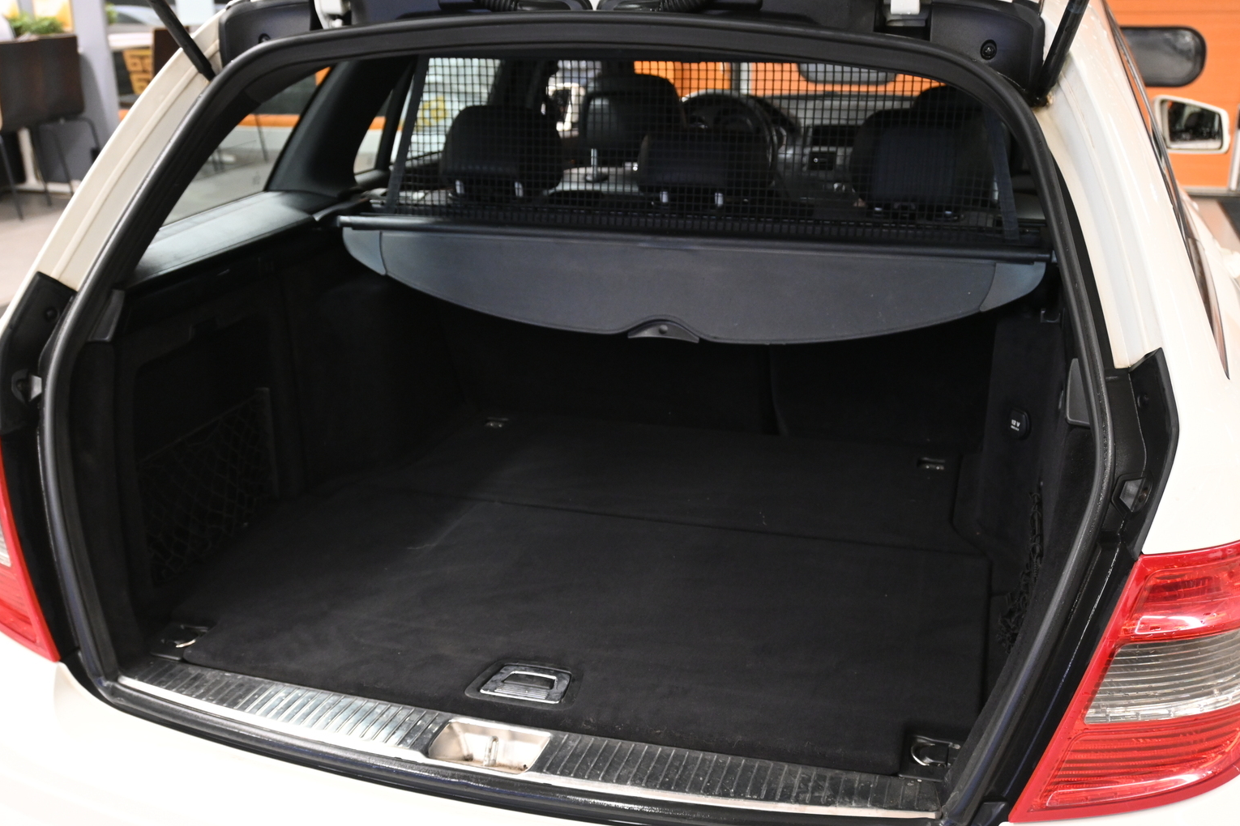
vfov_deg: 36.4
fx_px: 1258
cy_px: 434
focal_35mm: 37
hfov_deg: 52.5
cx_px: 609
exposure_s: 1/40
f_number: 4.2
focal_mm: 23
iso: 1600
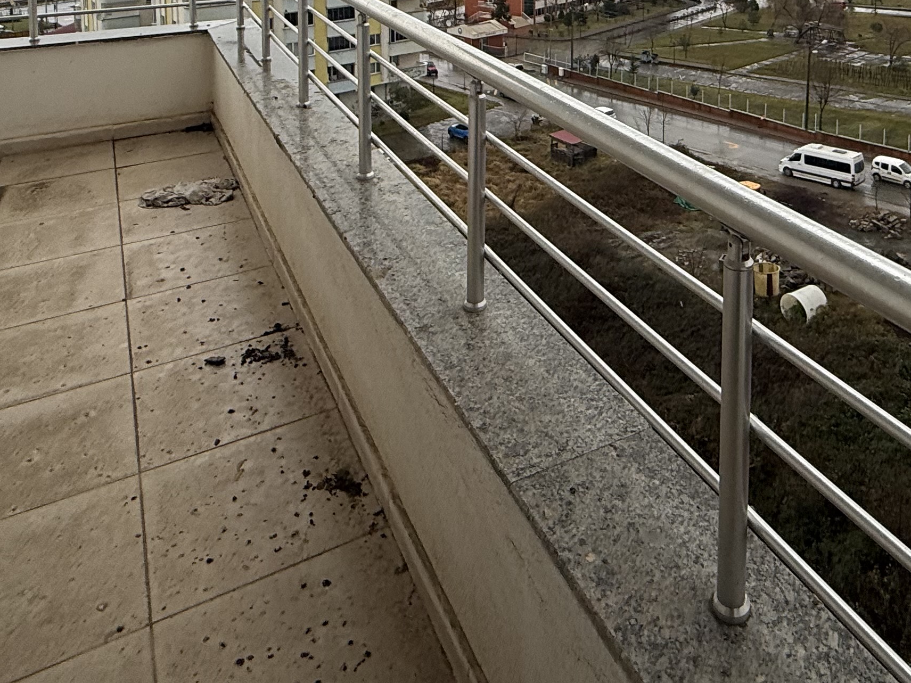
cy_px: -61
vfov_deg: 36.6
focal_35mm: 33
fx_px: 868
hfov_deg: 53.9
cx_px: 627
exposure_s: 1/259
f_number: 2.2
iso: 50
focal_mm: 2.22
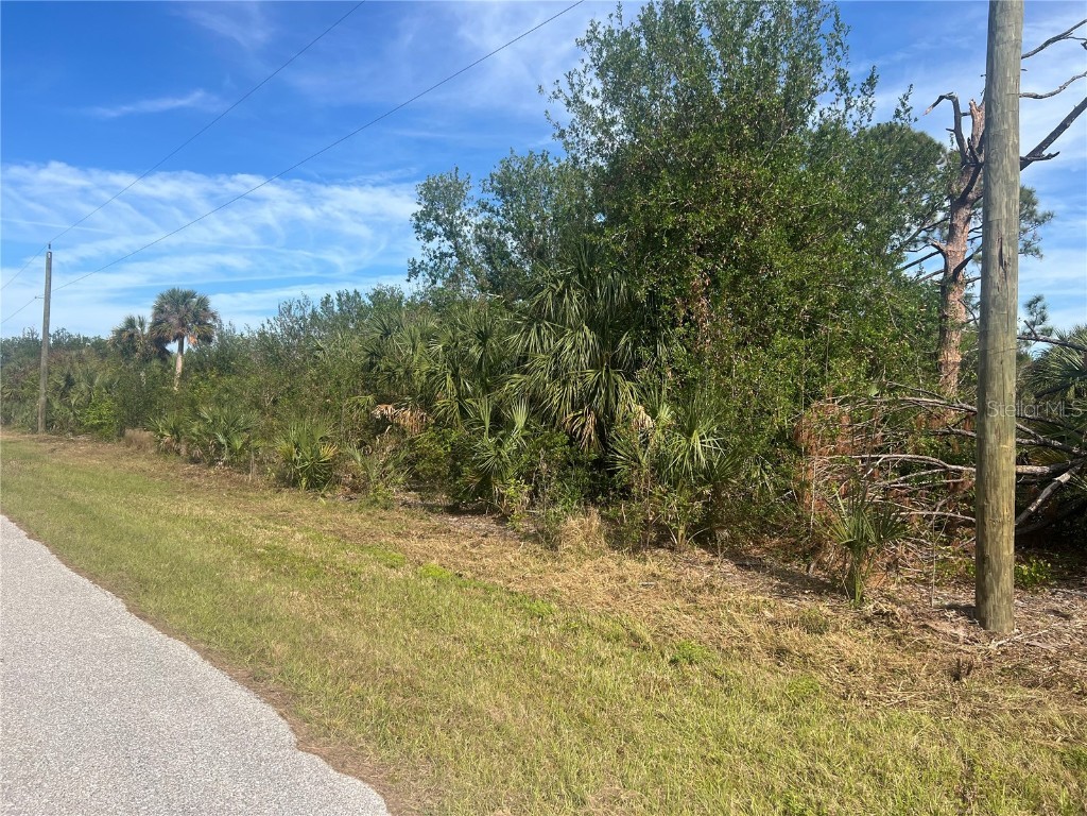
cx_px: 544
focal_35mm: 26
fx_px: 816
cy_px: 408
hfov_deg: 67.3
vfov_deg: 53.1
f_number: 1.5
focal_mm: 5.7
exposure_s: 1/3165
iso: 50
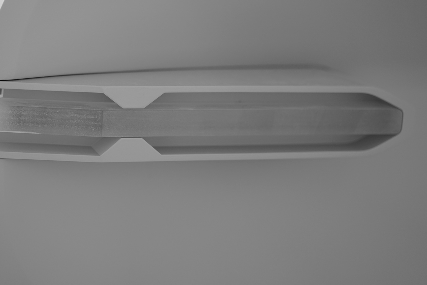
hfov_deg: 25.5
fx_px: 937
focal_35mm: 79
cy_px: 85
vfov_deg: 17.2
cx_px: 132
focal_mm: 55
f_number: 1.8
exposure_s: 1/60
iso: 100
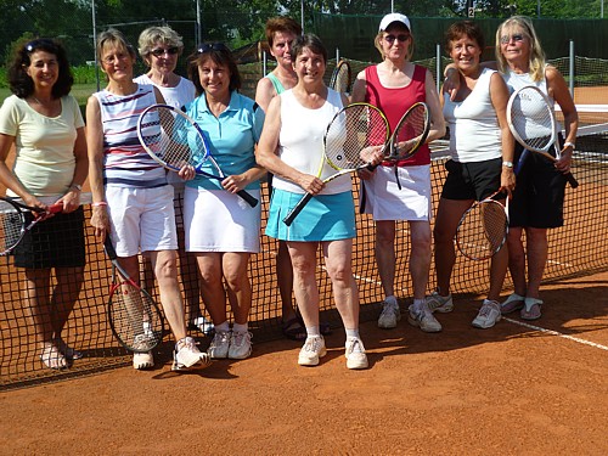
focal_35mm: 59
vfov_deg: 24.8
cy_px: 228
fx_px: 1036
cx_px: 304
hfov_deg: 32.7
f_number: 4
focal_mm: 10.5
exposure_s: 1/640
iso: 80
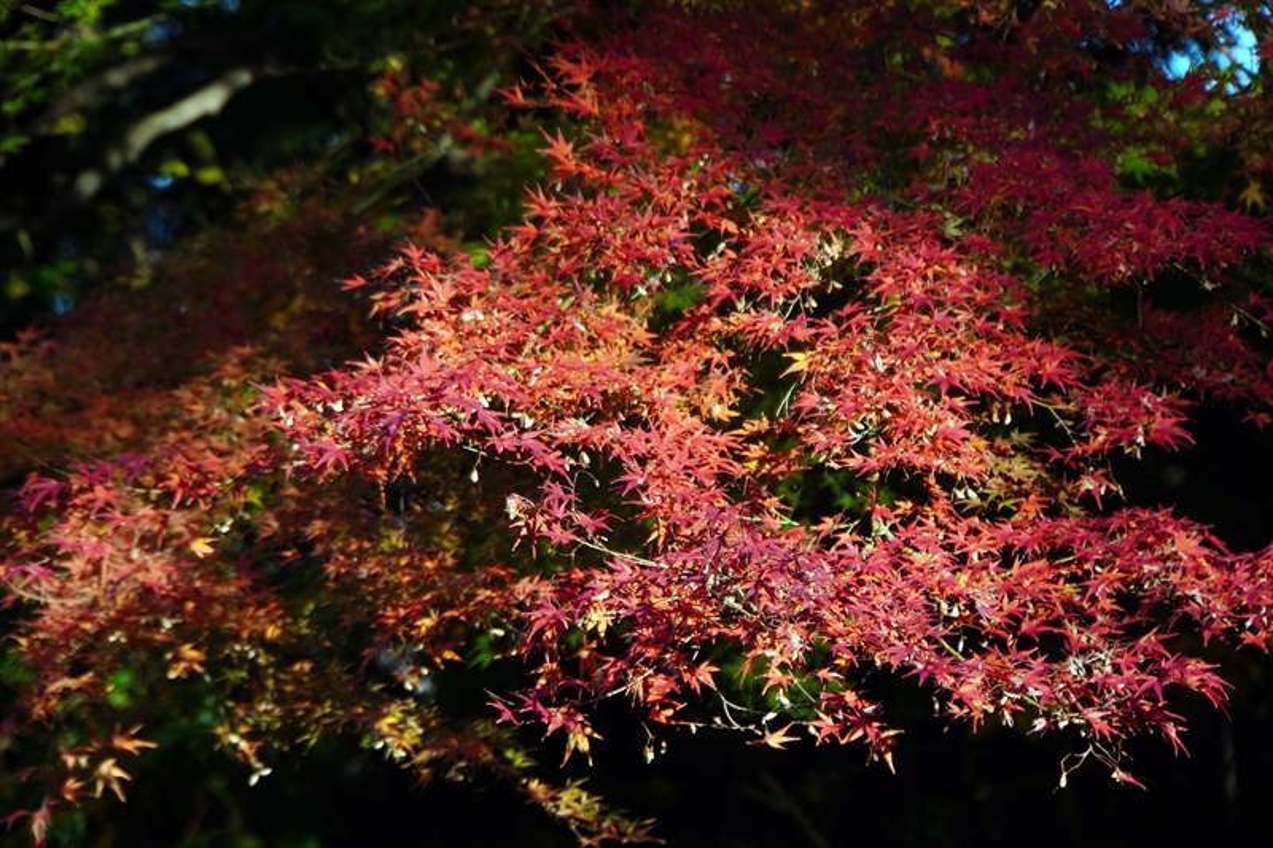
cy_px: 424
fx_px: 8803
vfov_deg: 5.5
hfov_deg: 8.3
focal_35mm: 249
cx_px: 636
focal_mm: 166
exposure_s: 1/320
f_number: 6.3
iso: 160
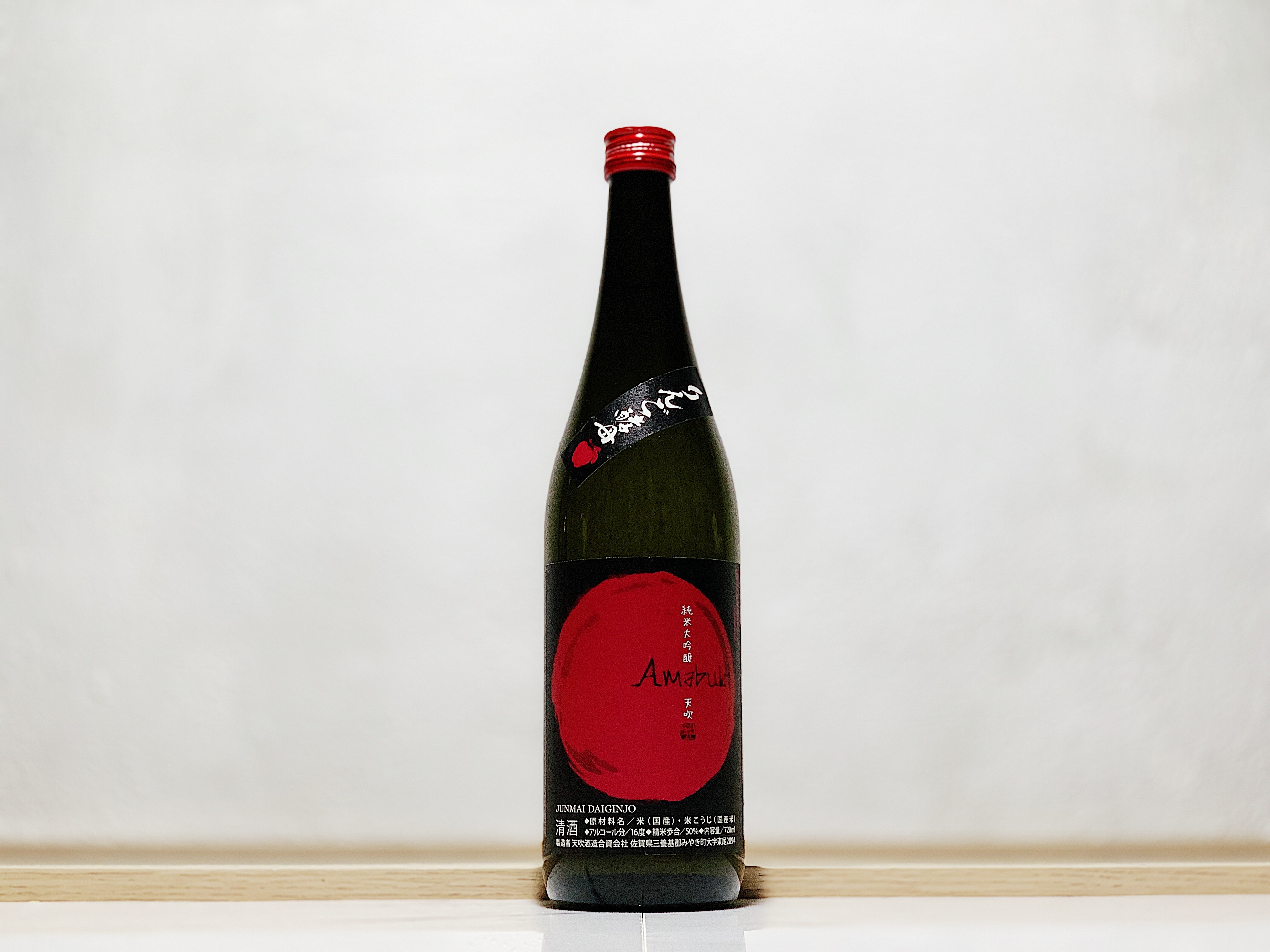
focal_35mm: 52
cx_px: 635
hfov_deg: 36.8
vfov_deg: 28.0
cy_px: 476
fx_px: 1908
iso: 100
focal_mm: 6
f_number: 2.4
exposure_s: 1/50
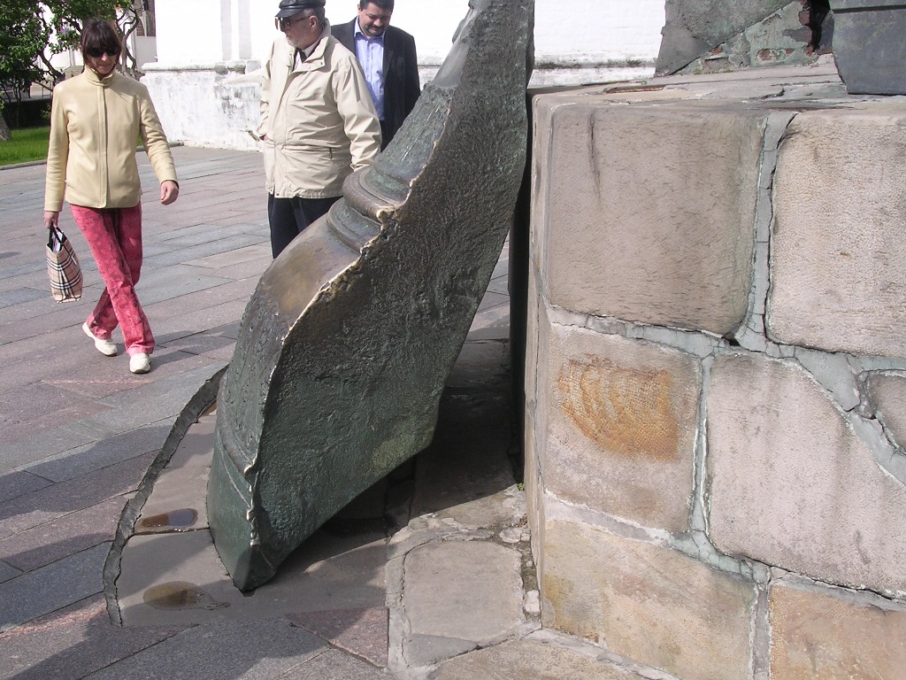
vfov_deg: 31.5
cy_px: 340
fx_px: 1204
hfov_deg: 41.2
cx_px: 453
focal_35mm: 46
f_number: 6.1
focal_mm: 7.1
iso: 100
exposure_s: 1/222
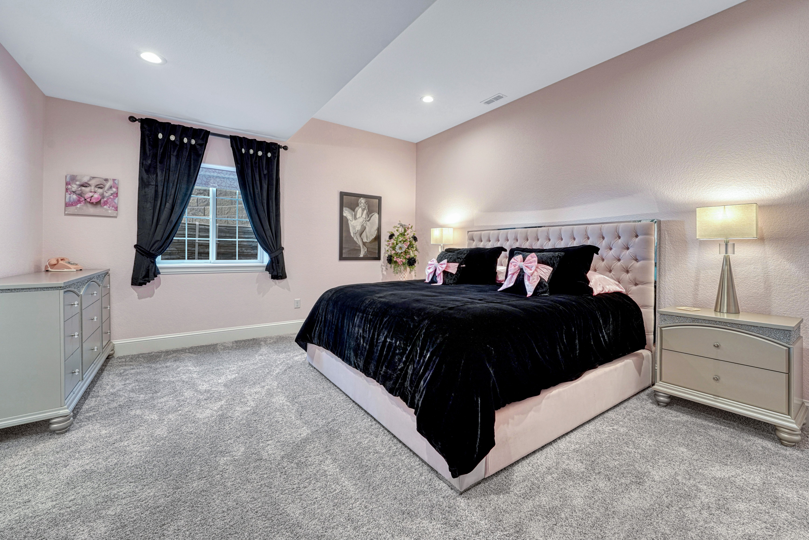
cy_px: 270
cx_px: 404
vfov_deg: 81.2
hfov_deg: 104.2
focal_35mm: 14
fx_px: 315
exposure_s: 1/100
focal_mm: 14
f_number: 8
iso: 400
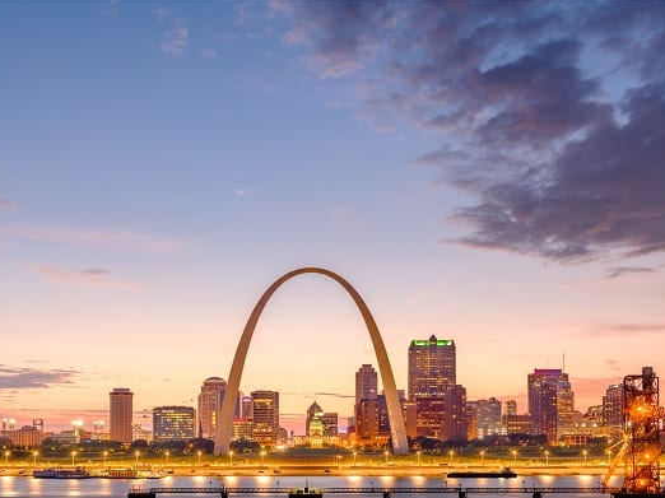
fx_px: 806
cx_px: 310
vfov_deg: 34.3
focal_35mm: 42
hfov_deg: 44.8
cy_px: 252
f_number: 10
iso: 64
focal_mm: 38
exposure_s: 30
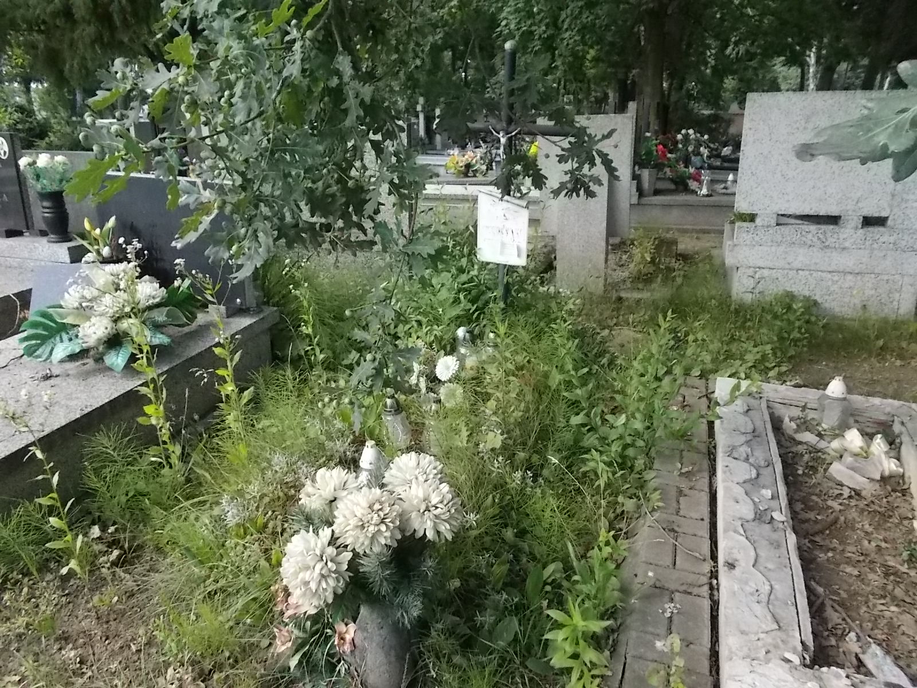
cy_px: 344
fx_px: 689
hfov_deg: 67.3
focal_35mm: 26
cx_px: 458
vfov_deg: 53.1
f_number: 8
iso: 400
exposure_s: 1/100
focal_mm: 4.6
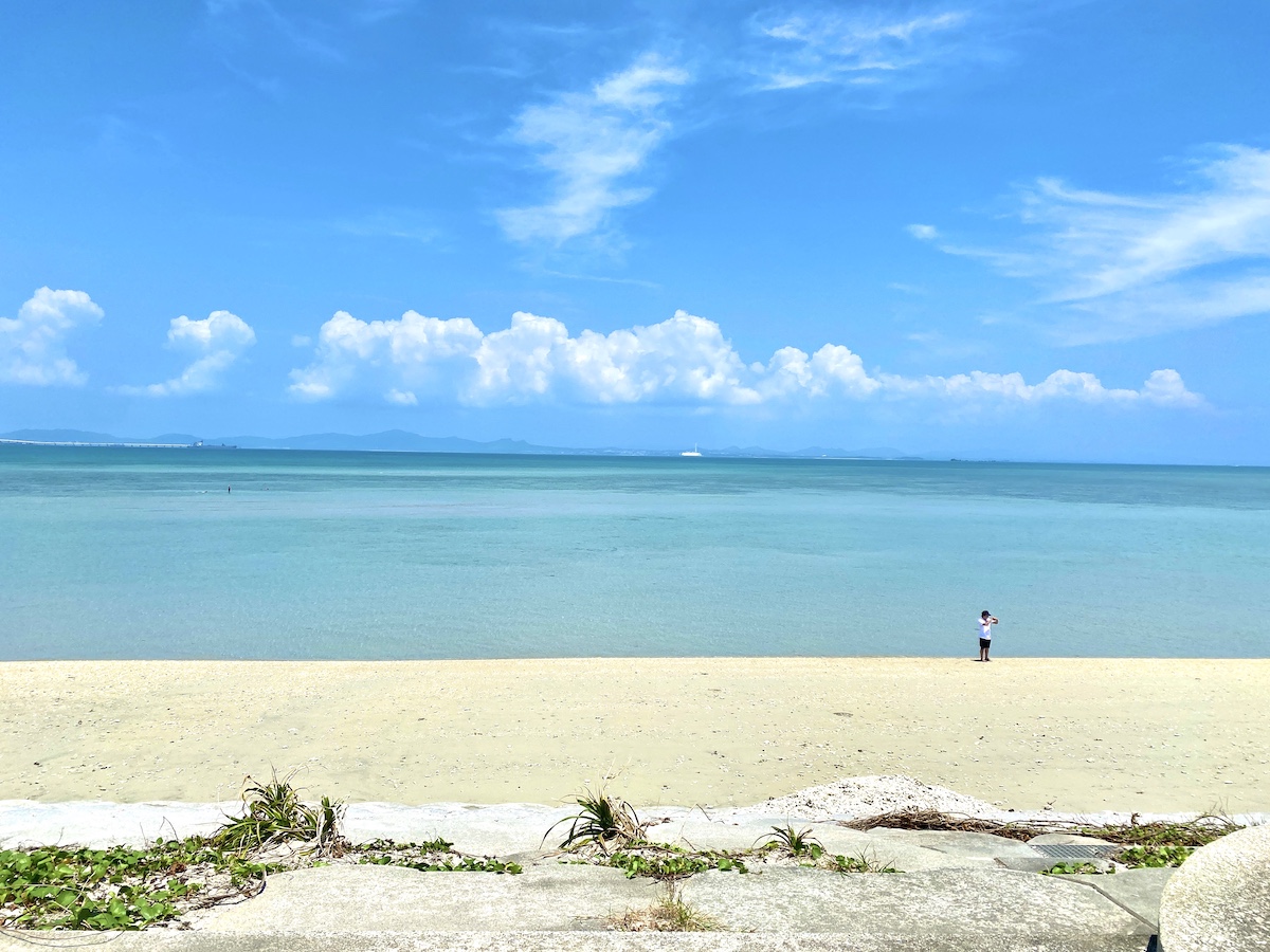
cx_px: 635
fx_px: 954
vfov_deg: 53.1
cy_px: 476
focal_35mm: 26
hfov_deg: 67.3
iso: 32
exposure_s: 1/6410
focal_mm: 4.25
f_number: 1.8
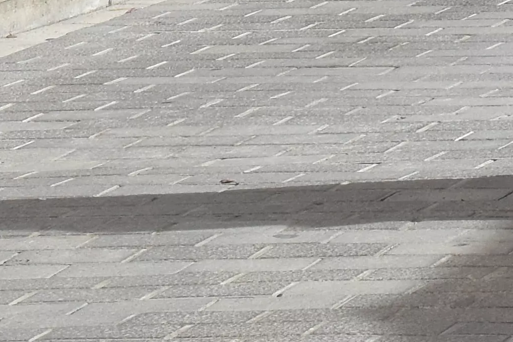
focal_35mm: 488
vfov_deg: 2.8
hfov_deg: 4.1
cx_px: 1306
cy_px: -480
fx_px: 6953
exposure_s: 1/500
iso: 400
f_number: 11
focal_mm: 55
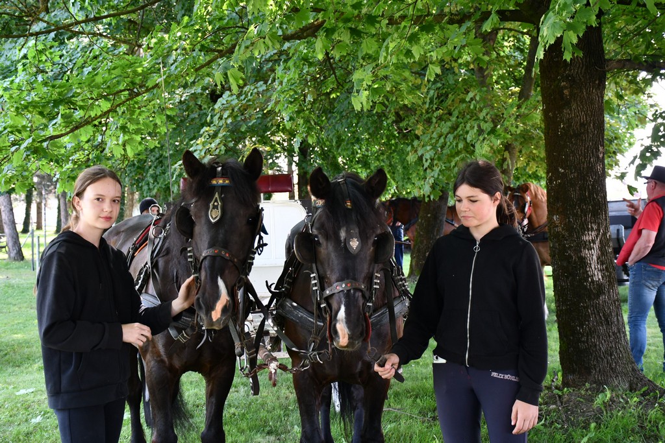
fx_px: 961
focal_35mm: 52
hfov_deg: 38.2
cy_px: 222
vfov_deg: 26.0
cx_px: 332
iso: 800
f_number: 4.2
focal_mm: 35
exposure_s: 1/250
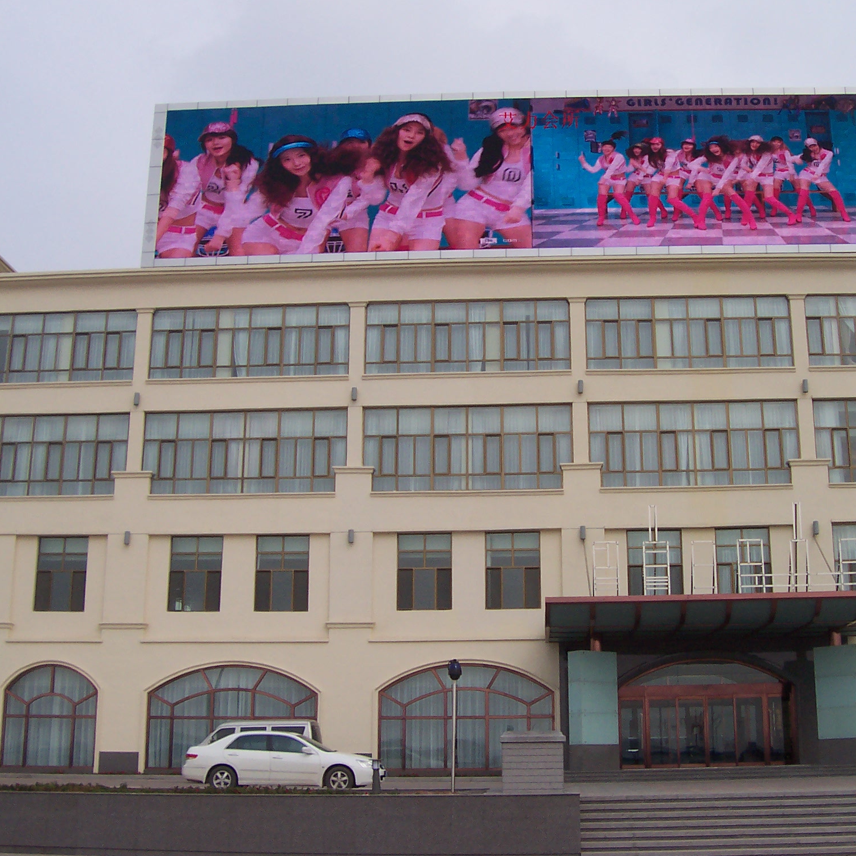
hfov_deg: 38.2
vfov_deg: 38.3
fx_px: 1231
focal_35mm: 44
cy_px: 428
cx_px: 501
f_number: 5.6
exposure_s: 1/750
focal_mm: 5.6
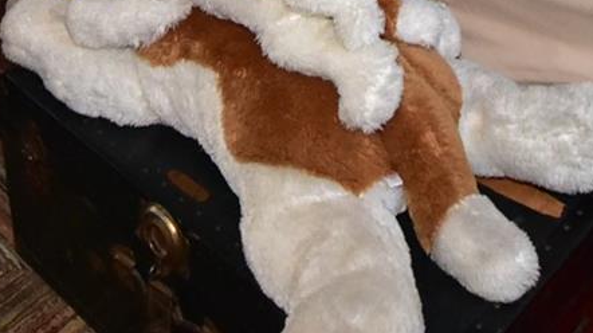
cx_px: 279
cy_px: -468
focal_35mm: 68
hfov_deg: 31.0
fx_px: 1069
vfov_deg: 13.2
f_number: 10
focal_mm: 14
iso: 3200
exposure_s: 1/60
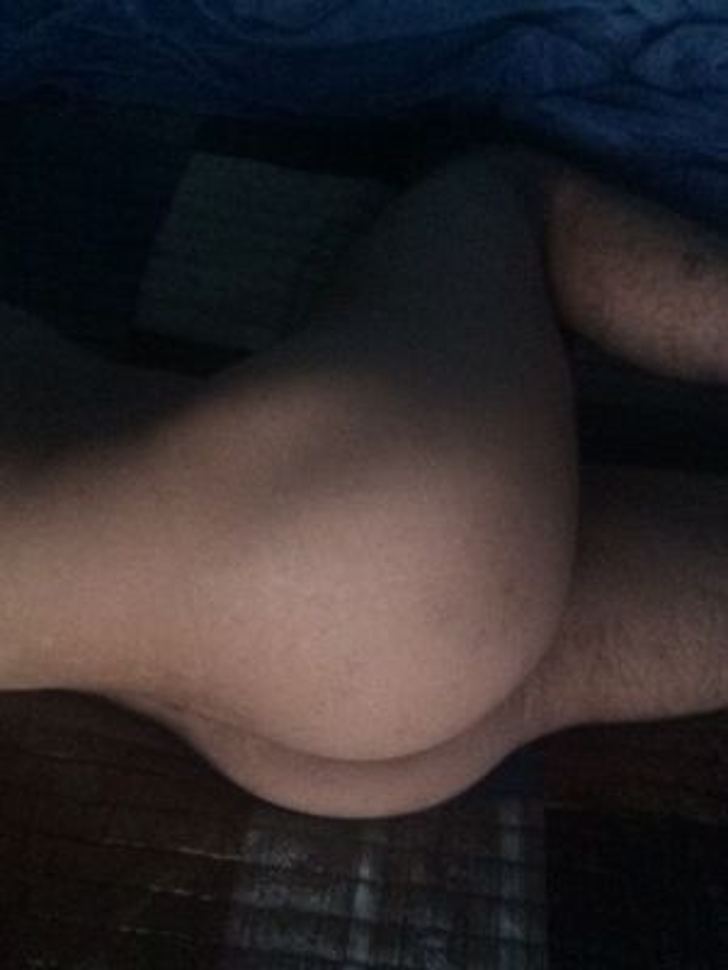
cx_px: 364
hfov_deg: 45.4
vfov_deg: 58.4
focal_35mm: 31
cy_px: 485
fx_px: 869
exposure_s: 1/15
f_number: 2.4
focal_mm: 2.15
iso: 500
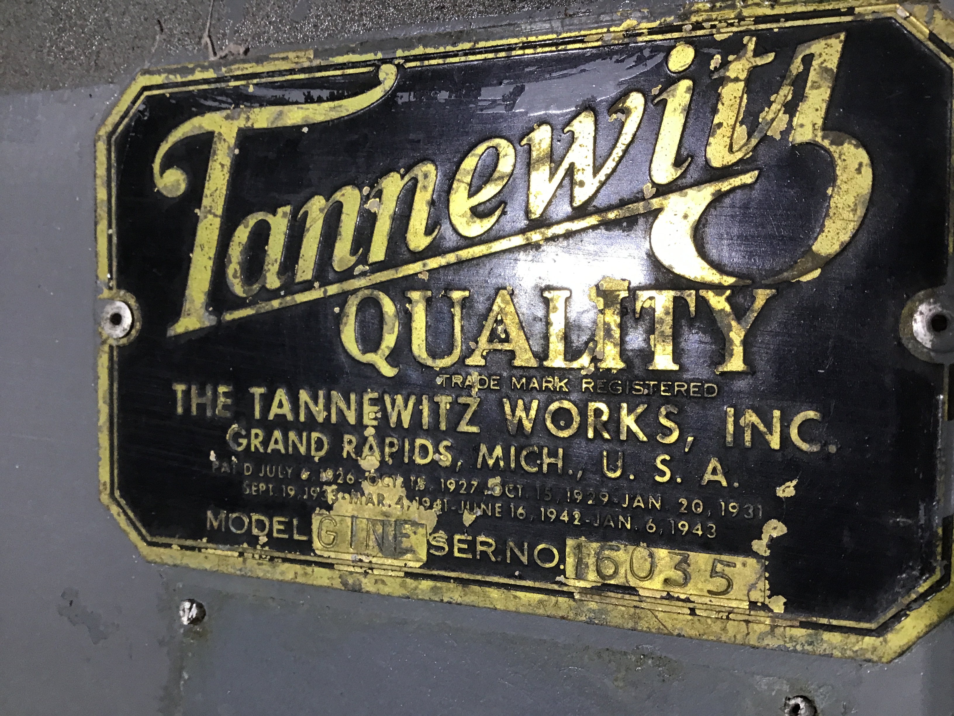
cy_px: 358
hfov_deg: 58.4
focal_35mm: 31
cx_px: 477
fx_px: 854
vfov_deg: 45.4
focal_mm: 3.3
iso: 64
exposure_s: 1/30
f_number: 2.4
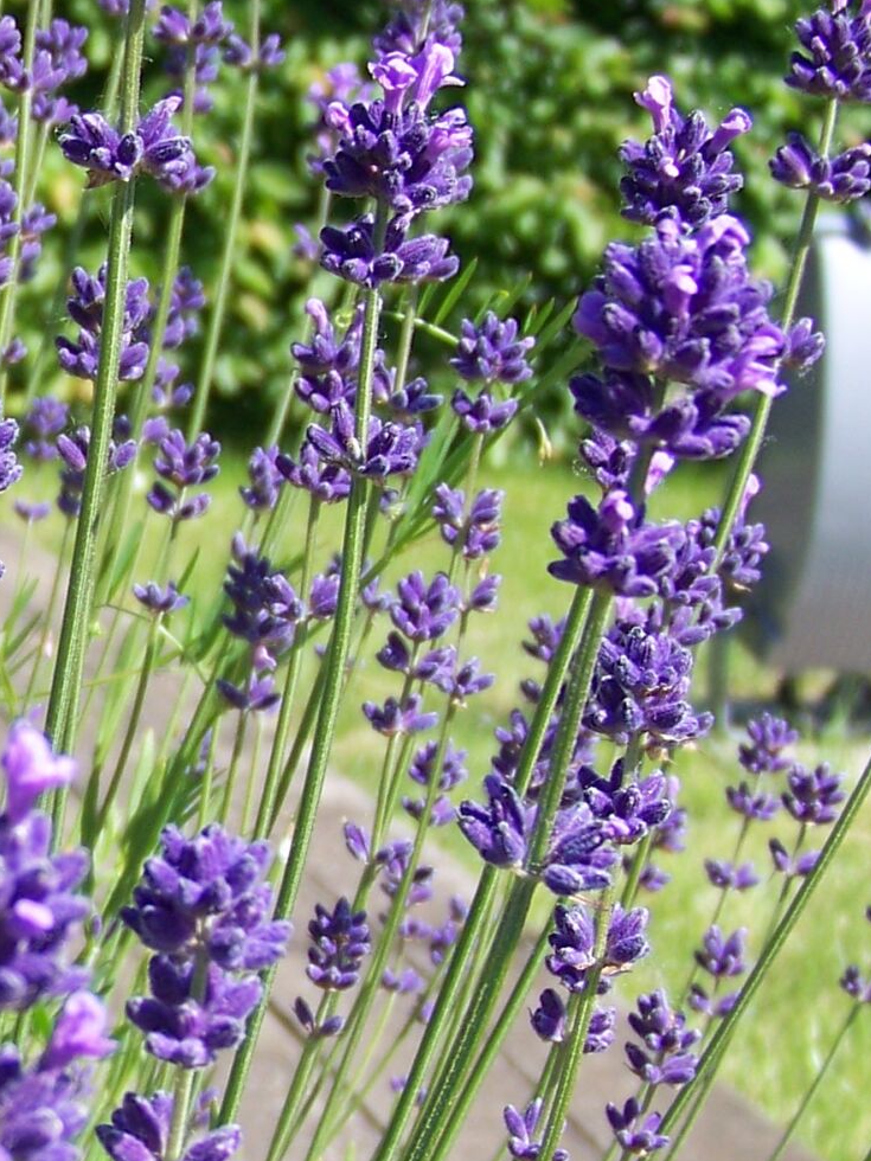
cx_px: -232
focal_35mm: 94
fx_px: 3154
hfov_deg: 15.1
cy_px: 769
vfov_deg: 20.8
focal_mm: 5.85
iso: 64
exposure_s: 1/400
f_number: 2.8
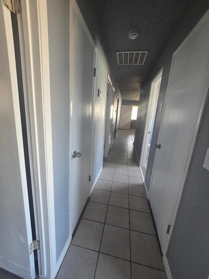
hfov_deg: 89.9
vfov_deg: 106.2
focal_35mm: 13
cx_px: 104
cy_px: 140
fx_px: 105
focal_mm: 2.2
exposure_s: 1/100
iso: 500
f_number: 2.2
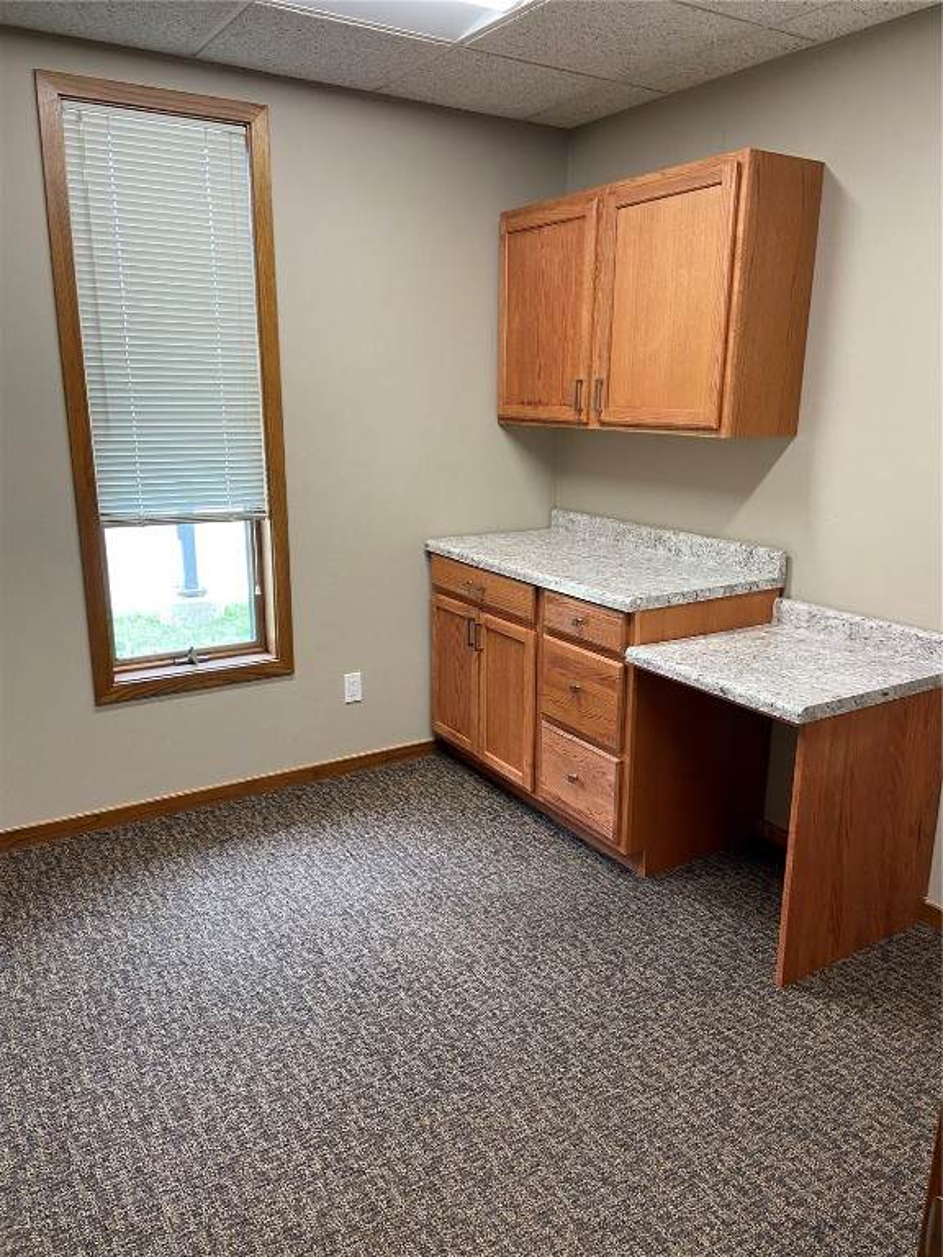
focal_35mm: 26
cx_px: 472
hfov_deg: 53.1
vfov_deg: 67.3
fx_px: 944
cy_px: 628
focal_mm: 4.25
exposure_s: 1/60
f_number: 1.8
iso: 100
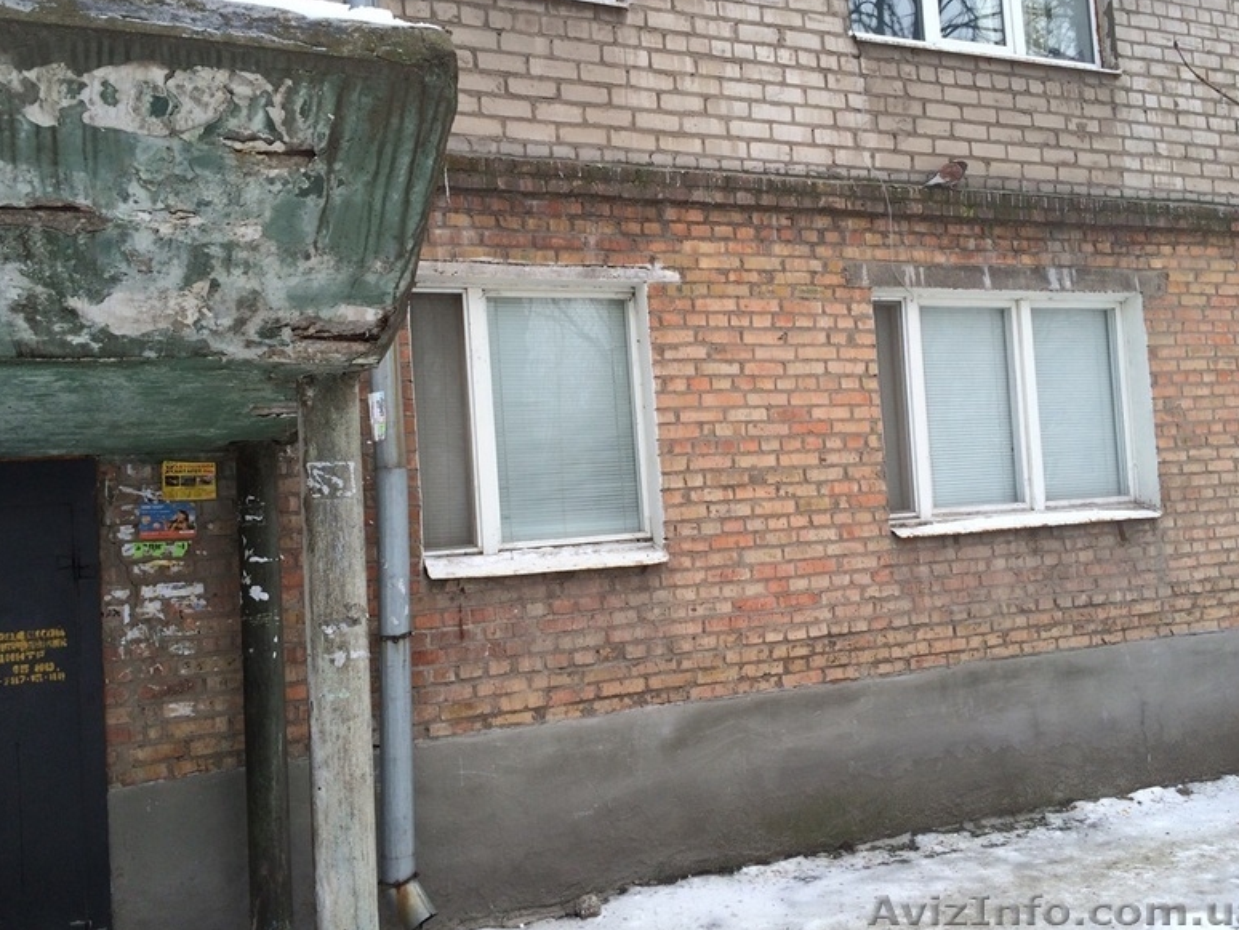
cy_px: 456
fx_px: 1110
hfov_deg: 58.3
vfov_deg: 45.5
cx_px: 631
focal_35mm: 31
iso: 32
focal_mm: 4.12
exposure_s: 1/376
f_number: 2.2
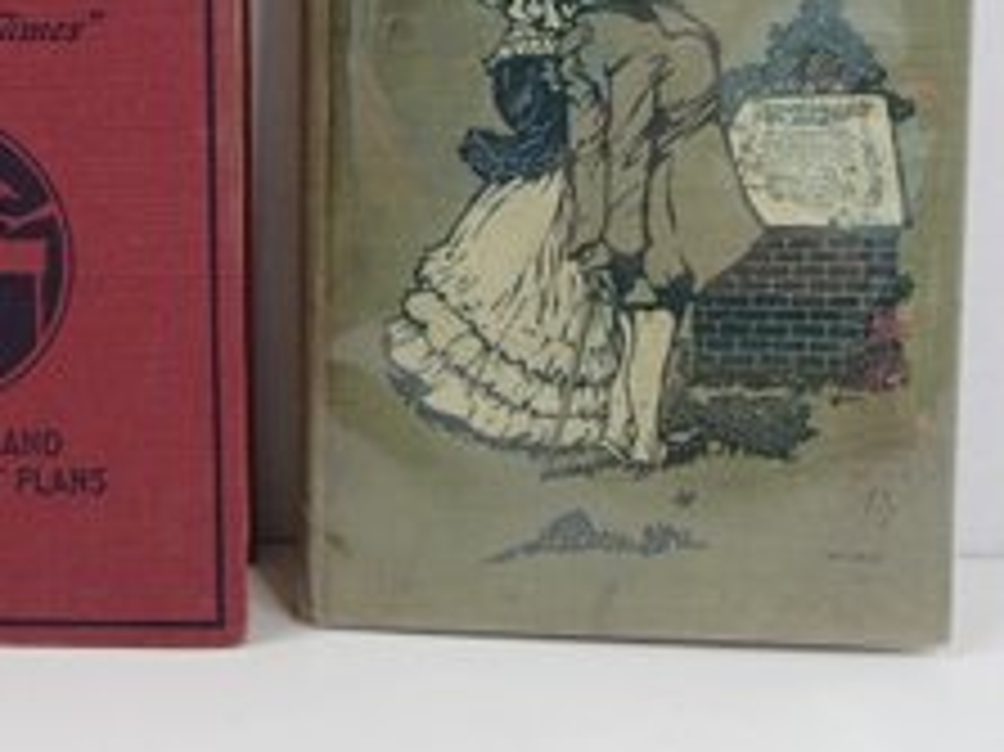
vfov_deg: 25.4
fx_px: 1652
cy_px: 200
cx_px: 268
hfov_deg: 33.2
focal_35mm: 57
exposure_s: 1/160
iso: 400
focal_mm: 6.64
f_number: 4.7
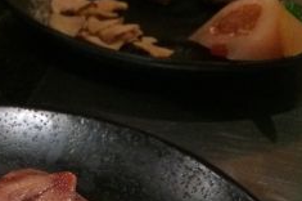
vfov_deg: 14.2
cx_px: -37
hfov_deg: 21.4
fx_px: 754
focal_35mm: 90
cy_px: 294
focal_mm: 4.15
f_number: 2.2
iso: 320
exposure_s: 1/17
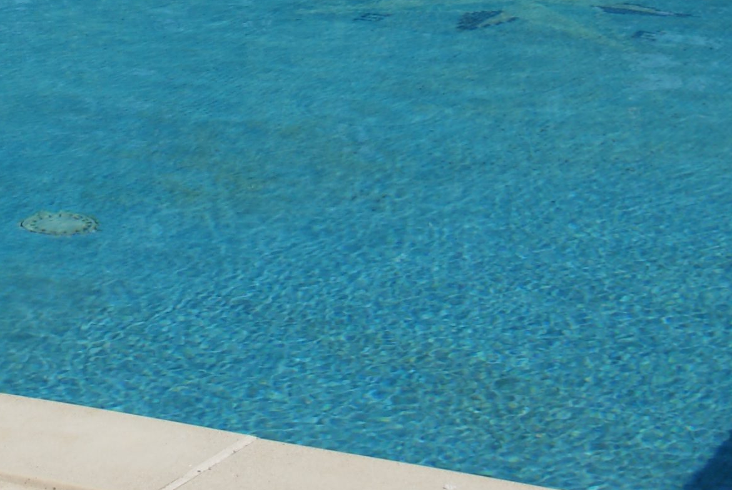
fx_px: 2829
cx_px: 262
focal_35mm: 139
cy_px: -119
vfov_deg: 9.7
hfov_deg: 14.7
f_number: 4.5
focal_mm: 28
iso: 100
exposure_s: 1/1250
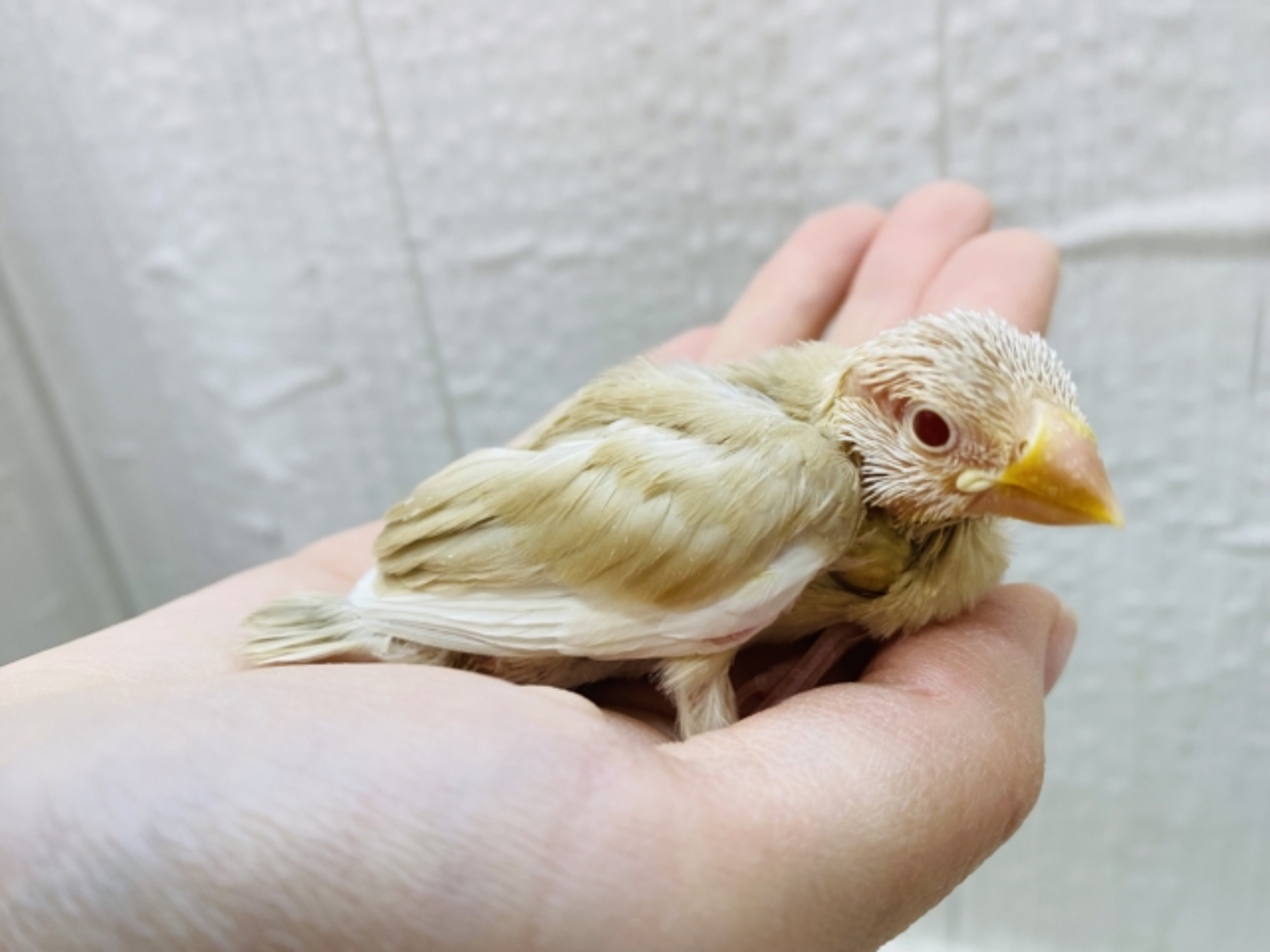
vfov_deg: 54.9
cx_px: 635
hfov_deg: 69.4
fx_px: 917
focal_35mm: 25
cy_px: 476
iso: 64
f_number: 1.8
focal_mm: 4.25
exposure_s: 1/100
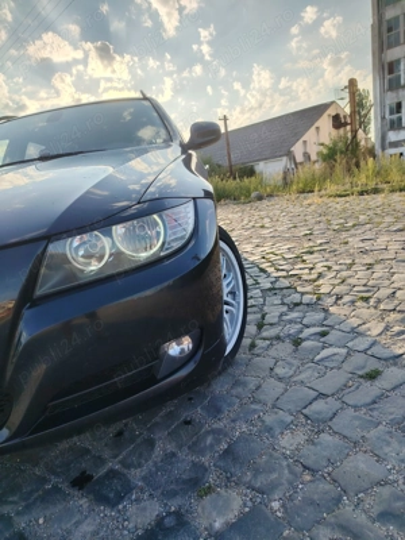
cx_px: 202
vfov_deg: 71.6
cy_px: 270
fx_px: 374
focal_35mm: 24
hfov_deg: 56.8
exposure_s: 1/418
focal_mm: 5.25
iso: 100
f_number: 1.75
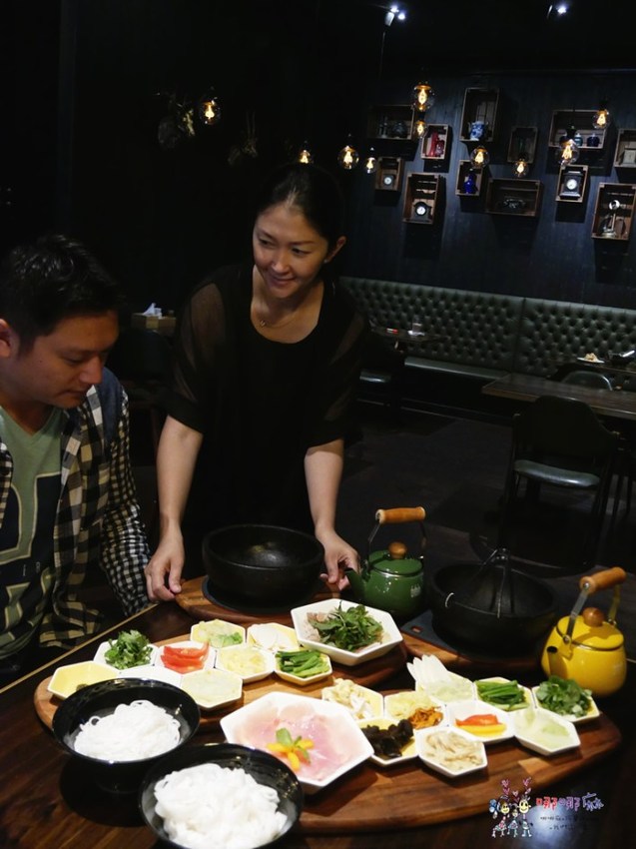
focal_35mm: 30
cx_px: 318
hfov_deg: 46.8
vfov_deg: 60.0
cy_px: 424
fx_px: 735
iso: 3200
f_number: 3.6
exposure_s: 1/40
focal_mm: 15
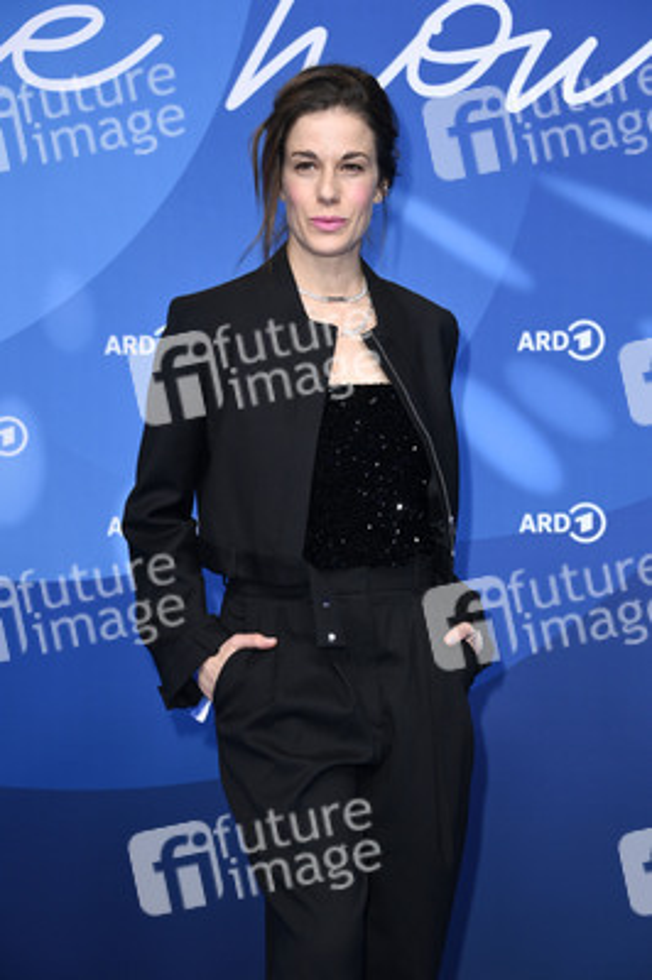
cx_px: 326
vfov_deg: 22.2
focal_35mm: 92
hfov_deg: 14.8
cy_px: 490
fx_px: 2503
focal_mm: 92
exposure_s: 1/250
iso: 1250
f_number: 5.6
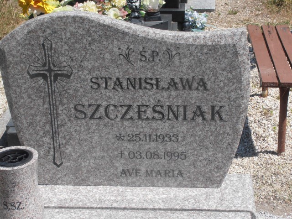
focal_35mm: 88
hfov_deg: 22.3
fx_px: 742
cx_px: 146
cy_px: 110
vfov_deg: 16.8
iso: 80
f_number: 13
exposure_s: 1/100
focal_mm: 15.51
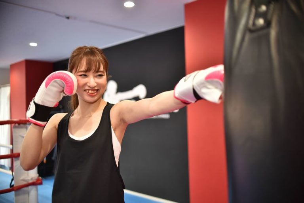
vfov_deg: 37.9
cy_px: 102
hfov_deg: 54.4
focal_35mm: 35
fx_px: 296
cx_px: 152
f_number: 1.8
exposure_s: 1/200
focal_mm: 35
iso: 640
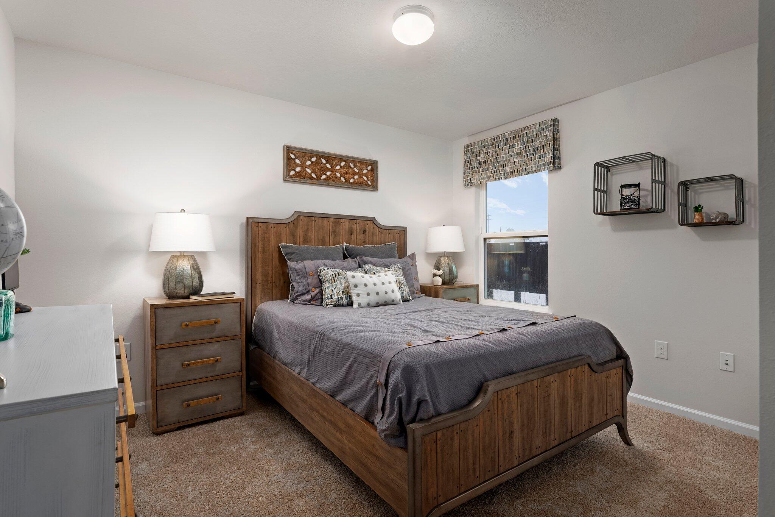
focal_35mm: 18
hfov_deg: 90.0
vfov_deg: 67.4
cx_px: 388
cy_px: 258
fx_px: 387
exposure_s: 1.3
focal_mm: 18
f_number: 9
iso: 500
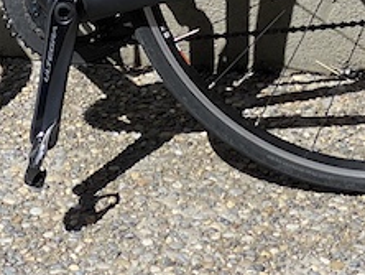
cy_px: -127
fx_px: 1974
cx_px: 25
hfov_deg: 10.5
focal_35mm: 187
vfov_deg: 7.8
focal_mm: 6
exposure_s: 1/1261
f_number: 2
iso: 20
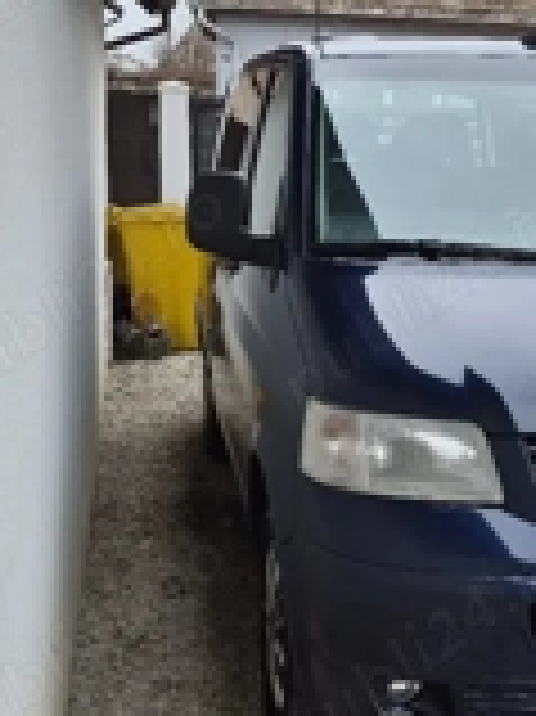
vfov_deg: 33.3
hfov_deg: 24.2
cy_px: 351
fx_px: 1199
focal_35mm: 58
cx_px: 518
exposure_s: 1/1667
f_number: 1.8
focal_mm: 5.4
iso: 80
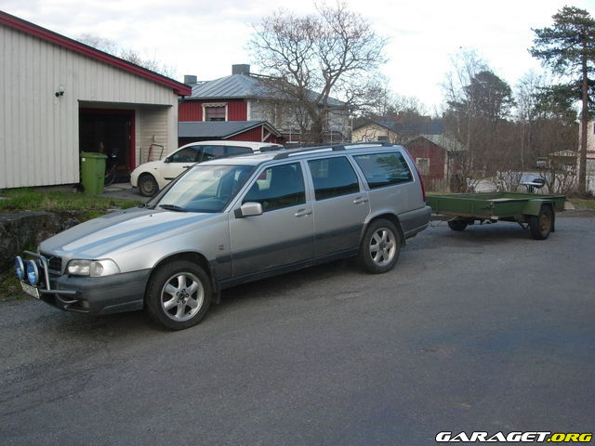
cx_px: 298
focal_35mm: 38
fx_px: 653
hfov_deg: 49.0
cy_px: 223
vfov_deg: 37.7
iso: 79
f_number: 4.8
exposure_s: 1/215
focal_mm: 7.8
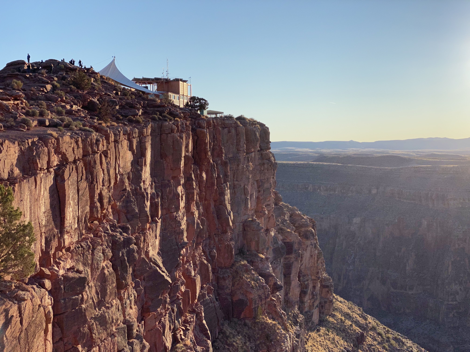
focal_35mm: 52
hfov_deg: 36.8
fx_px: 706
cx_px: 235
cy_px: 176
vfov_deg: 28.0
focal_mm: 6
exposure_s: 1/1653
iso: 20
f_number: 2
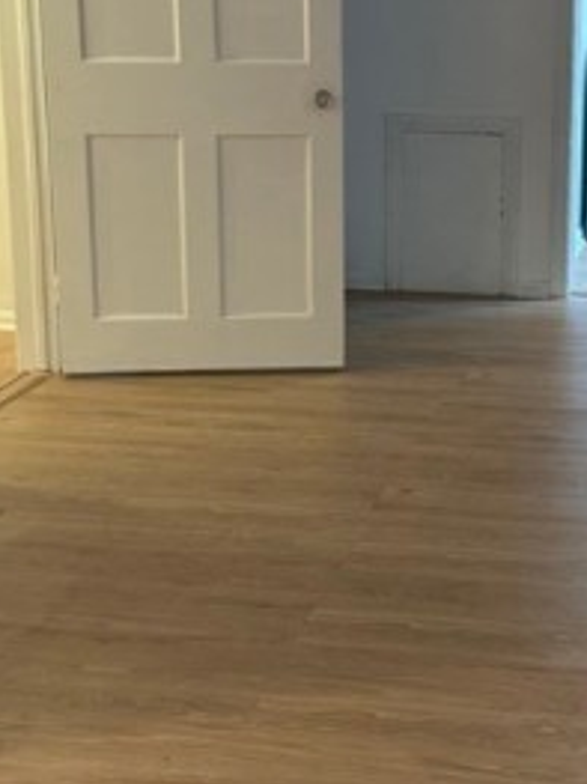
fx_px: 1584
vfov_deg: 27.7
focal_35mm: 70
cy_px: 283
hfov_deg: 20.7
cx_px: 495
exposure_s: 1/60
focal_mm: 6.86
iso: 320
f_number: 1.78
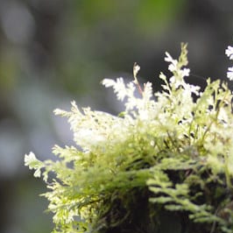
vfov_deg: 5.5
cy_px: 26
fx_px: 2406
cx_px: 378
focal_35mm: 316
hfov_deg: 5.5
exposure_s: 1/80
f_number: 4.5
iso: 400
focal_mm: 55
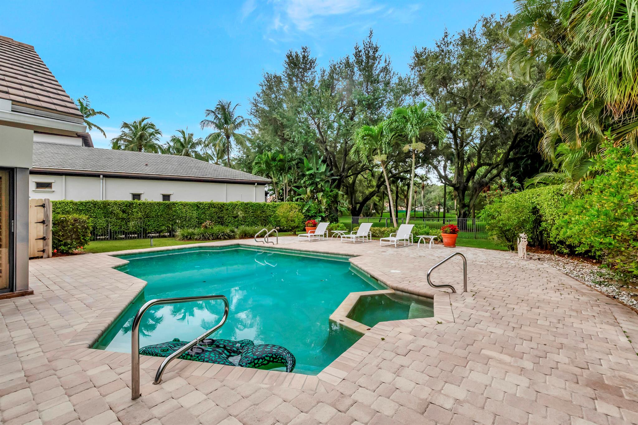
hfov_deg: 100.4
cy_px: 212
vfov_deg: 77.3
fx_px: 266
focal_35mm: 15
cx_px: 319
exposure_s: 1/1600
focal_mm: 10
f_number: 8
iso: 640
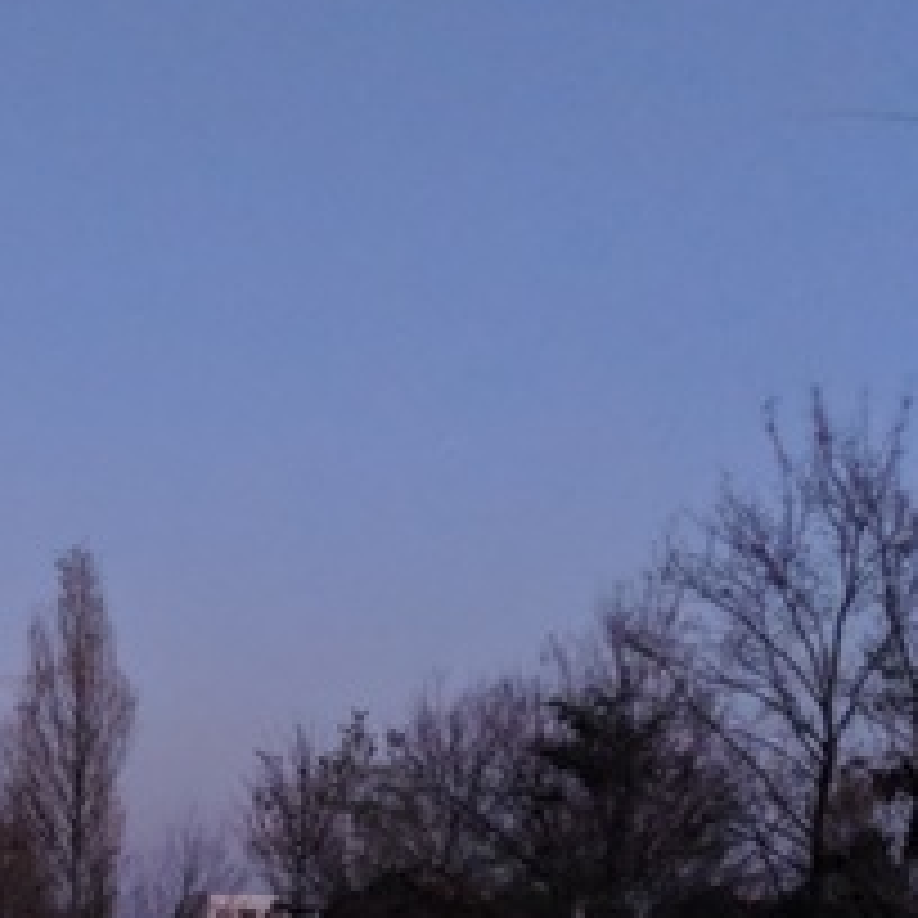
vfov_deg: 16.8
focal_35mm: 100
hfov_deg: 15.4
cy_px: 1042
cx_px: -634
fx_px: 3000
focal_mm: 4.44
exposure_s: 1/16.7
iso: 468
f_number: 1.8
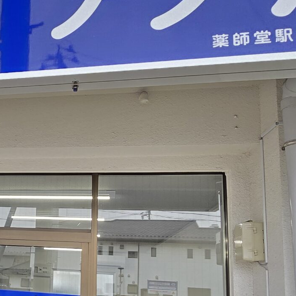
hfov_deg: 33.5
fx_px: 406
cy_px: 202
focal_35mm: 42
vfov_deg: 39.5
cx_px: -49
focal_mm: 2.2
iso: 50
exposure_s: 1/50
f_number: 2.2
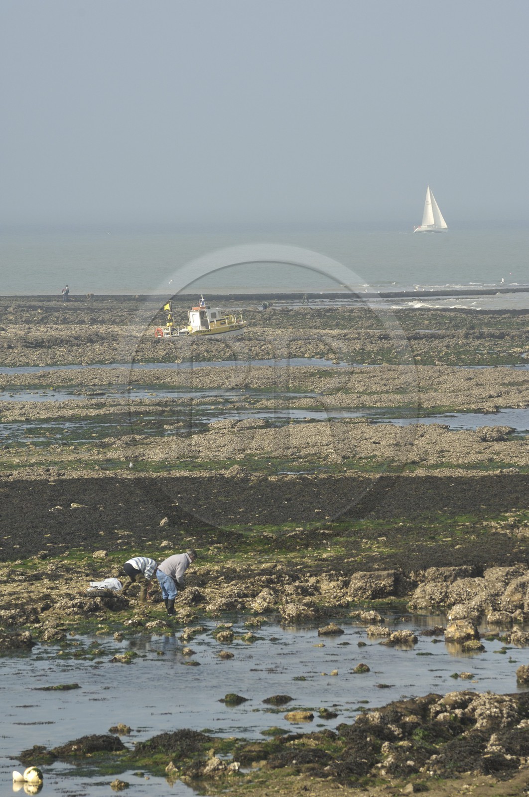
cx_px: 264
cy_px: 398
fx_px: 6632
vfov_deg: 6.9
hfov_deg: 4.6
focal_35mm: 300
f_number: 7.6
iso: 100
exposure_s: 1/160
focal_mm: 200
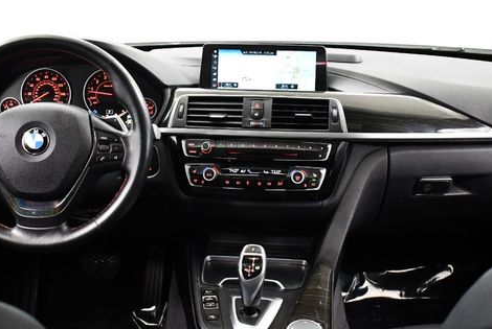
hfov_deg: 40.2
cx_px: 271
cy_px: 177
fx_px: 671
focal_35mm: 49
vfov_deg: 27.6
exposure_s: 1/60
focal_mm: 18
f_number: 3.5
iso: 3200
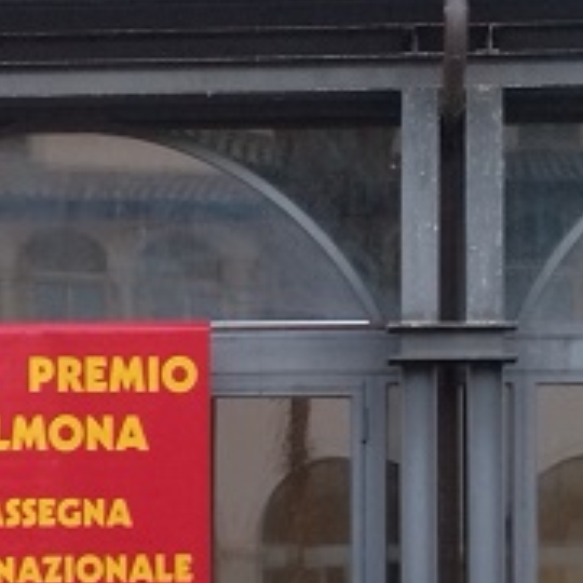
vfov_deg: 20.0
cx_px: 68
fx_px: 1639
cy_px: 445
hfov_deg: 19.8
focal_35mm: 86
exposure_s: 1/100
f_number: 1.79
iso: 136
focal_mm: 4.74
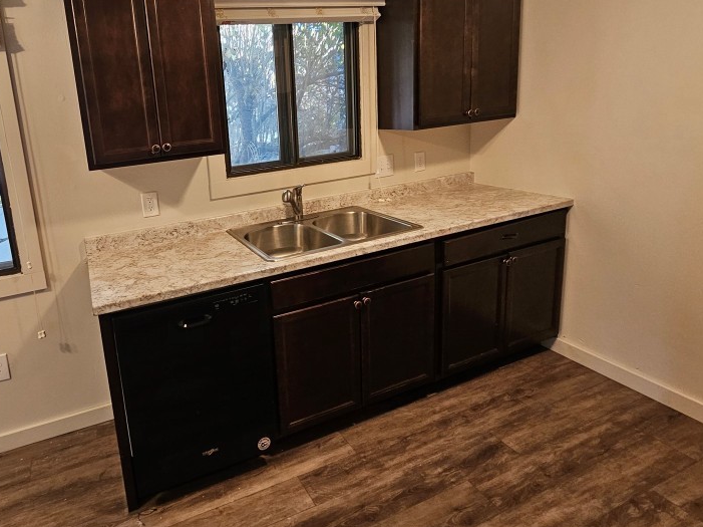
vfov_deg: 67.1
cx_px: 226
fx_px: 386
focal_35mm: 19
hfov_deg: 81.4
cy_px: 185
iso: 160
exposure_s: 1/60
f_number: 2.2
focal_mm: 2.2
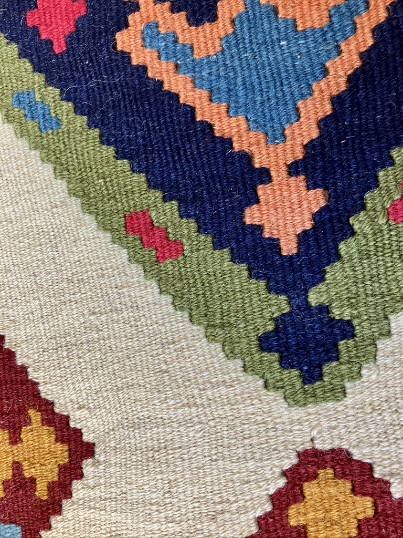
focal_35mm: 28
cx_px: 202
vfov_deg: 63.4
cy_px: 269
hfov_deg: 49.7
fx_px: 435
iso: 160
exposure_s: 1/60
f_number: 1.8
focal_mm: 3.99
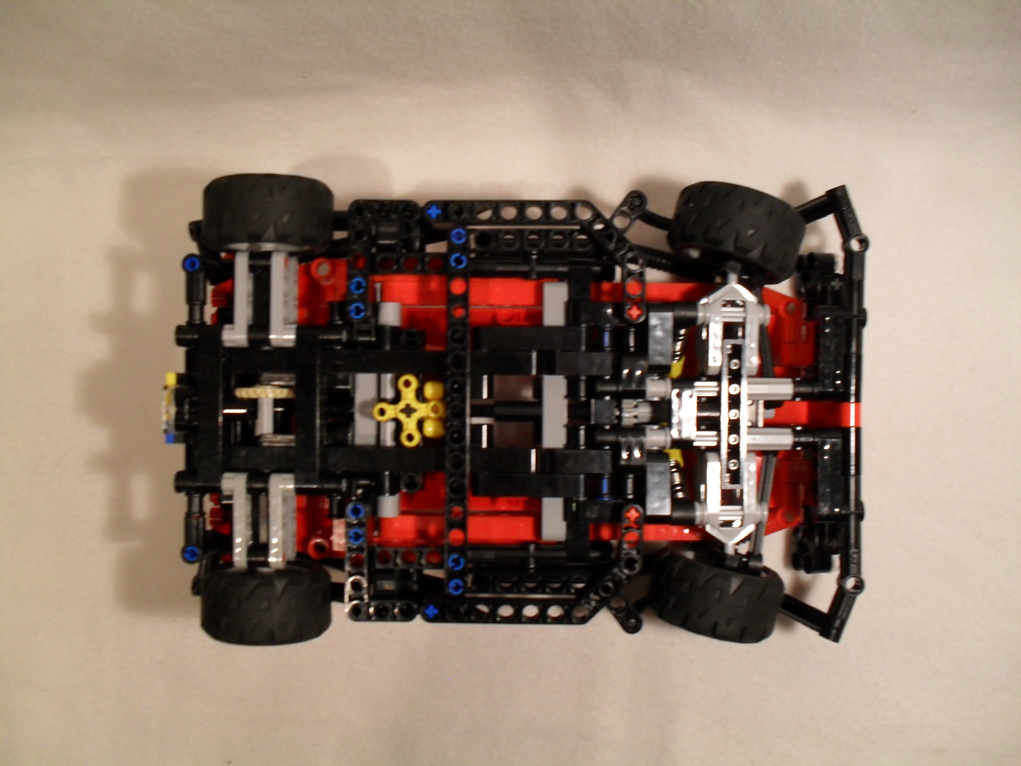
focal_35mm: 35
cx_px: 510
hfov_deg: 52.6
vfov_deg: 40.7
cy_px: 383
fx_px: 1032
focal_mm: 6.3
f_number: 3.2
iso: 160
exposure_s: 1/30
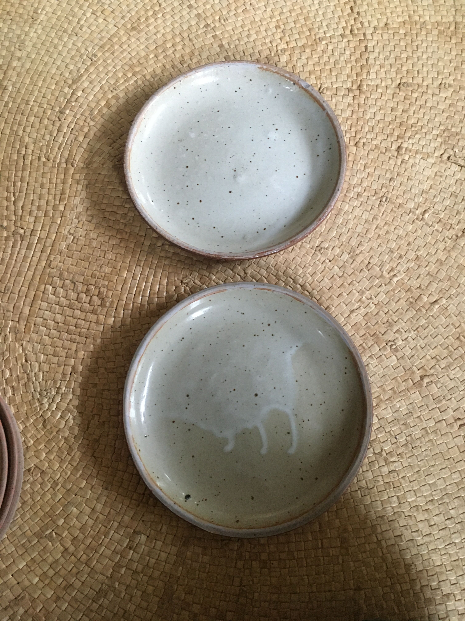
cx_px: 232
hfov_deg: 48.2
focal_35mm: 29
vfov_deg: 61.7
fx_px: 519
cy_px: 310
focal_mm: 4.15
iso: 200
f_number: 2.2
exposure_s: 1/20
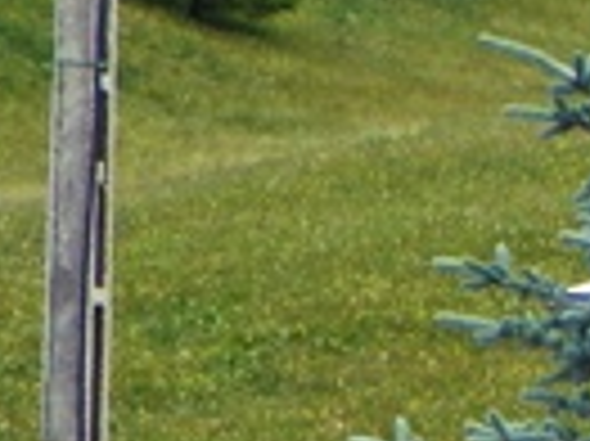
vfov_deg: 4.5
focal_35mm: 332
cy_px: 556
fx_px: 5653
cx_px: 1509
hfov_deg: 5.7
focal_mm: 11
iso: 64
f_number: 5
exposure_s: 1/320
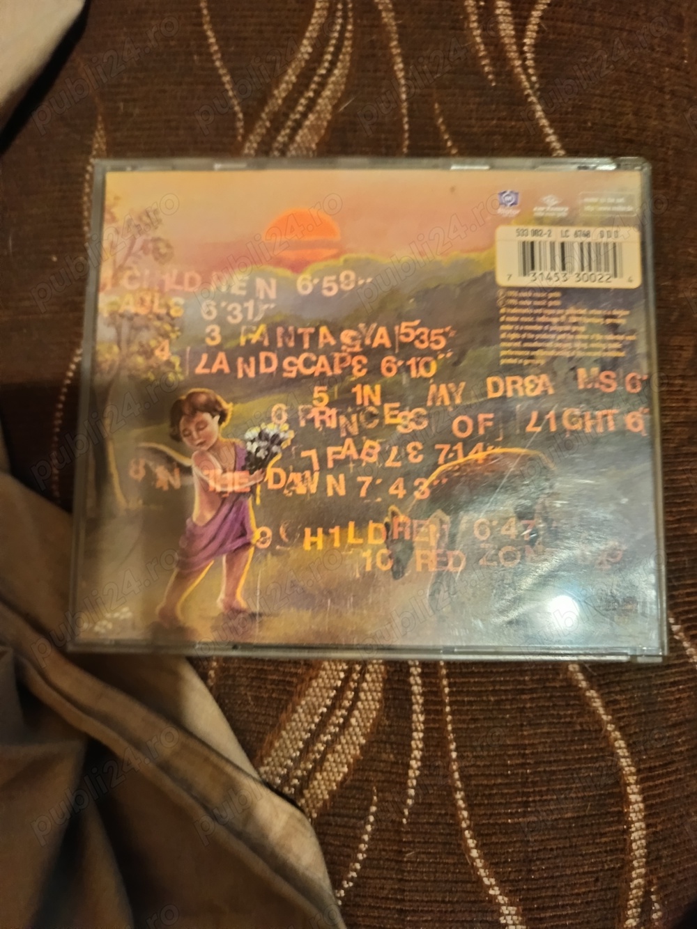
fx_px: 645
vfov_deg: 71.6
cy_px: 464
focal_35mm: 24
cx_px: 348
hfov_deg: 56.8
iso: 2022
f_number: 1.7
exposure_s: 1/20
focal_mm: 5.31
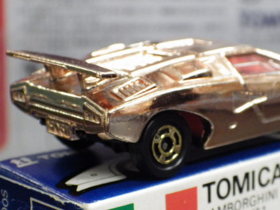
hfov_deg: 18.5
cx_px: 178
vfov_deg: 14.0
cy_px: 125
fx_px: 858
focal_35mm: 106
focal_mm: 12.8
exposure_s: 1/40
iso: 800
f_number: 4.2
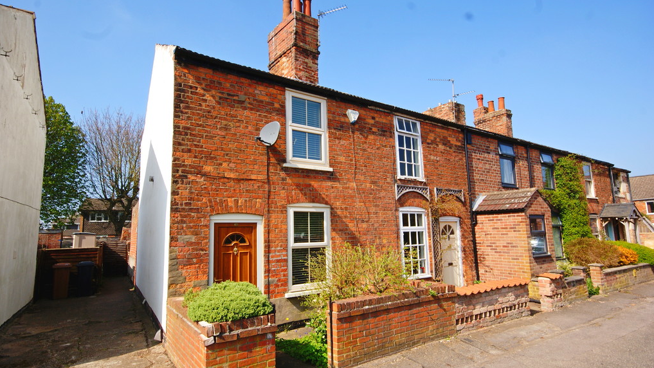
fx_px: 329
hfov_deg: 89.6
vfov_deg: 58.3
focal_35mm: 19
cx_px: 328
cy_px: 190
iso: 100
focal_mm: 12
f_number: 10
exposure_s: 1/125
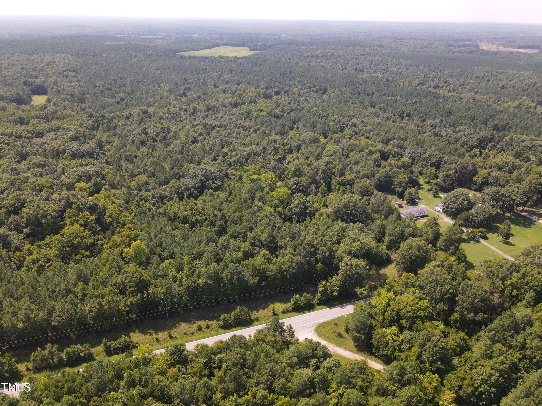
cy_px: 203
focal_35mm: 24
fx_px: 376
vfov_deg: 56.8
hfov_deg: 71.6
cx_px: 271
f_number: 2.8
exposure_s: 1/15
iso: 130
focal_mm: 4.5
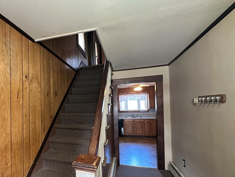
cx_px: 68
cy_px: 107
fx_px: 143
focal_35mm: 21
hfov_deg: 75.0
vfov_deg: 62.9
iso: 640
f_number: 2.2
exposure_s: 1/60
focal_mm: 2.22
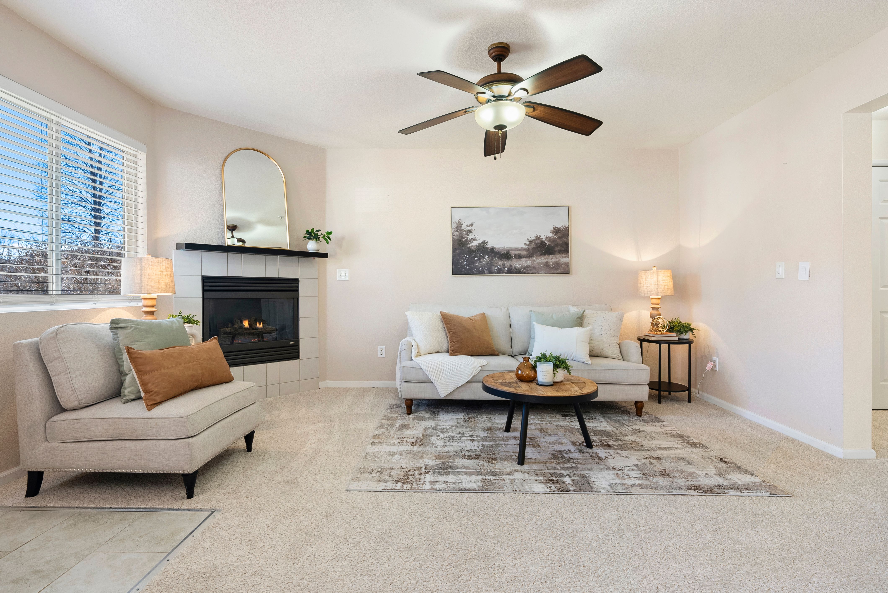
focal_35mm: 17
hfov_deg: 93.2
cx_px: 444
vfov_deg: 70.5
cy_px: 296
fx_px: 420
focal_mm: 17
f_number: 8
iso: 640
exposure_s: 1/8
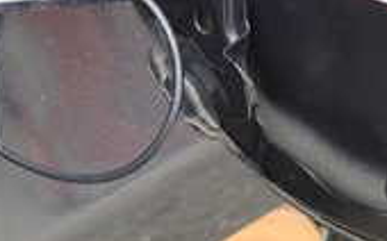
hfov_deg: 18.4
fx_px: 1180
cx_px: 50
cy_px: -55
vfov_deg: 11.4
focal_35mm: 112
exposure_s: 1/125
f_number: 2.3
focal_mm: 5.4
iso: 100
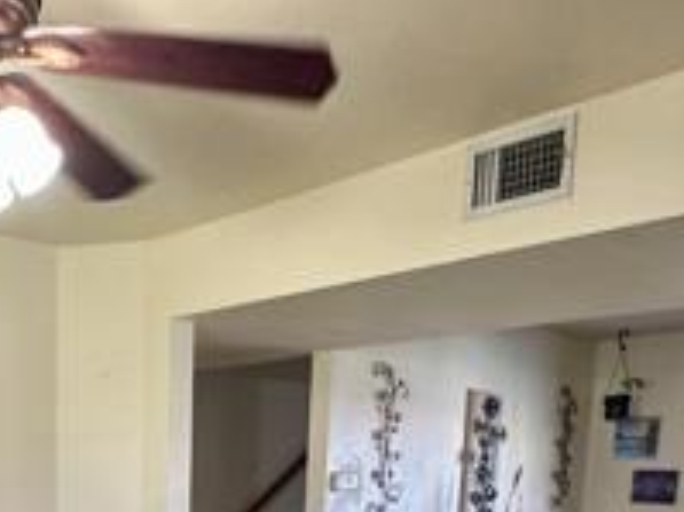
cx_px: 137
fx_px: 889
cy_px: 625
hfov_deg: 40.4
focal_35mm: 45
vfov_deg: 27.9
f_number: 2.2
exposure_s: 1/60
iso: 250
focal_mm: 2.22
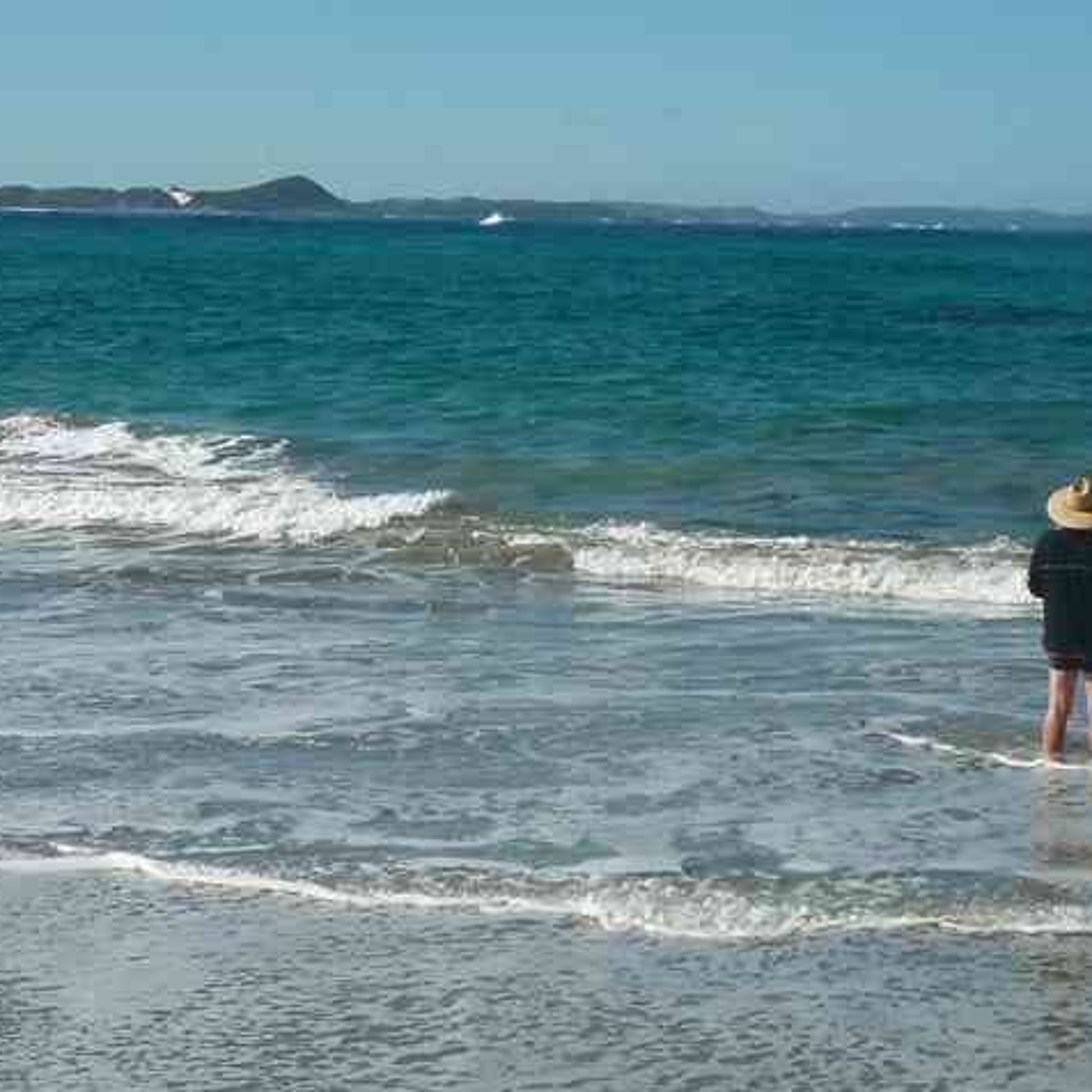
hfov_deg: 22.7
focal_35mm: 76
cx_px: 645
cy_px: 548
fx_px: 2712
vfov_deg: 22.8
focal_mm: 5.8
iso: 80
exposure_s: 1/800
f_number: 4.5
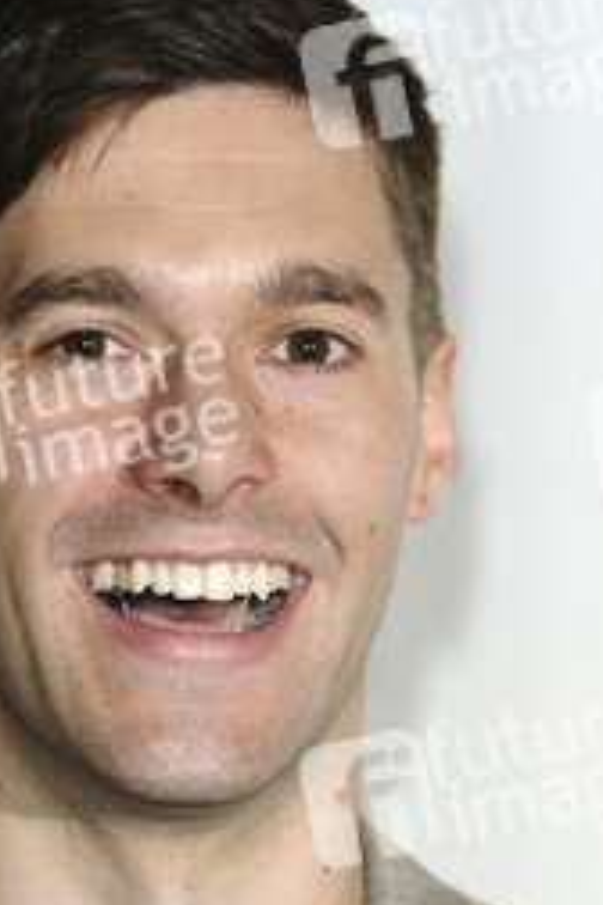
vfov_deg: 6.0
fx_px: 8662
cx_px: 160
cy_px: 603
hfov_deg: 4.0
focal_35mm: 345
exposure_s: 1/200
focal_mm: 145
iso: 640
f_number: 4.5
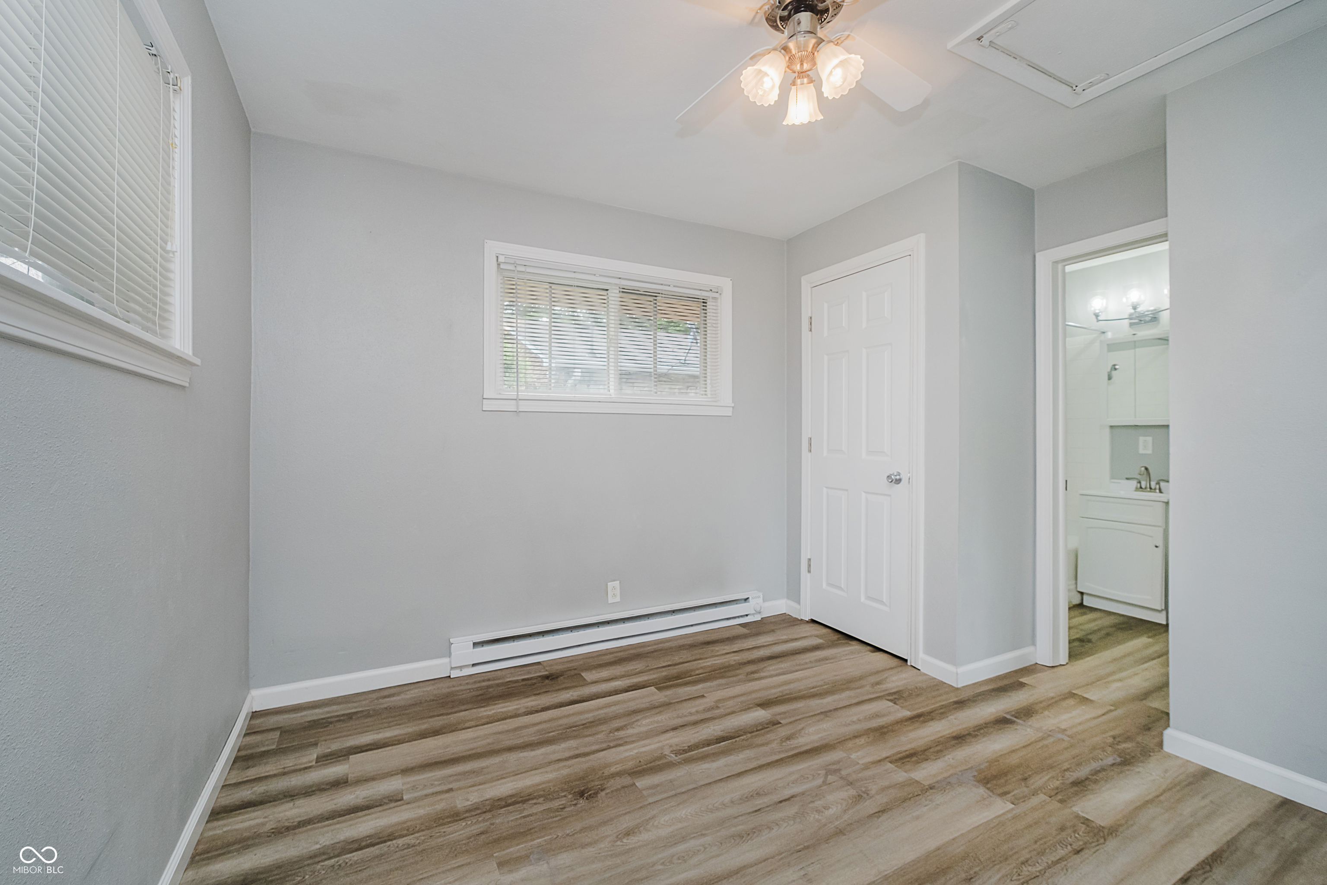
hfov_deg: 100.4
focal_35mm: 15
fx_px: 553
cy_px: 442
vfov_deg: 77.3
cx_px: 664
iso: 500
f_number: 4
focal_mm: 10
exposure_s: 1/30
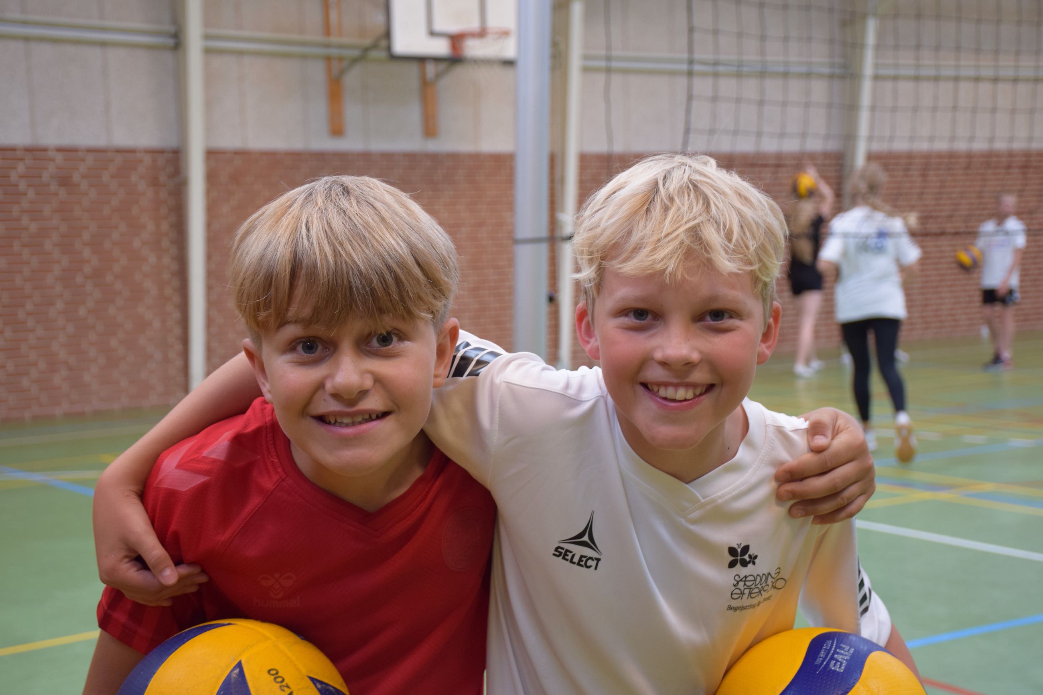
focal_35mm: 60
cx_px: 522
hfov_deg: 33.4
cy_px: 348
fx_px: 1738
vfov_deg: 22.6
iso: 800
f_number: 4.5
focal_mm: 40
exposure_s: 1/60
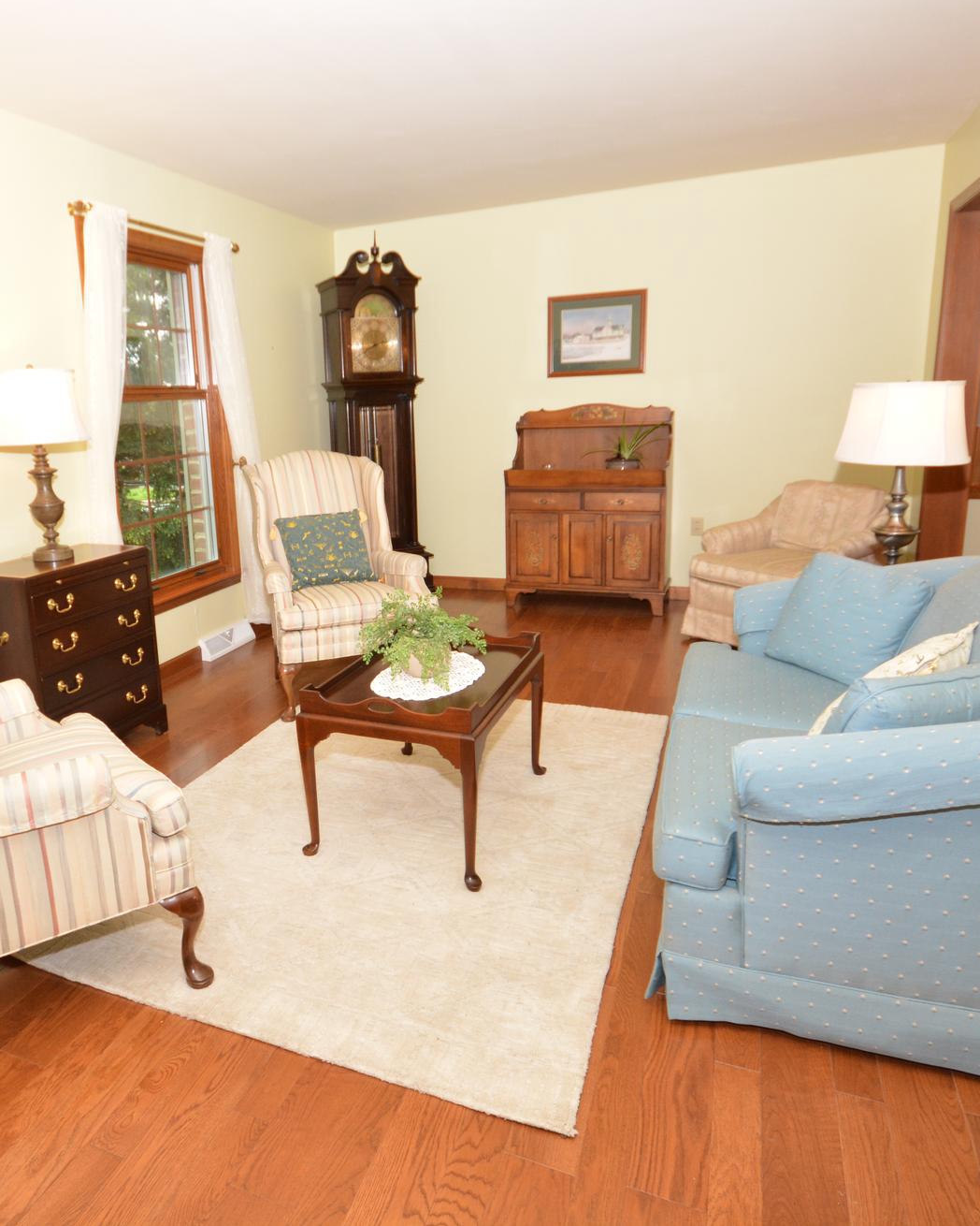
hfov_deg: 62.1
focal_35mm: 22
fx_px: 798
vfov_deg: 75.0
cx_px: 359
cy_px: 588
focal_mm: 10
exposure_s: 1/60
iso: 1000
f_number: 7.1
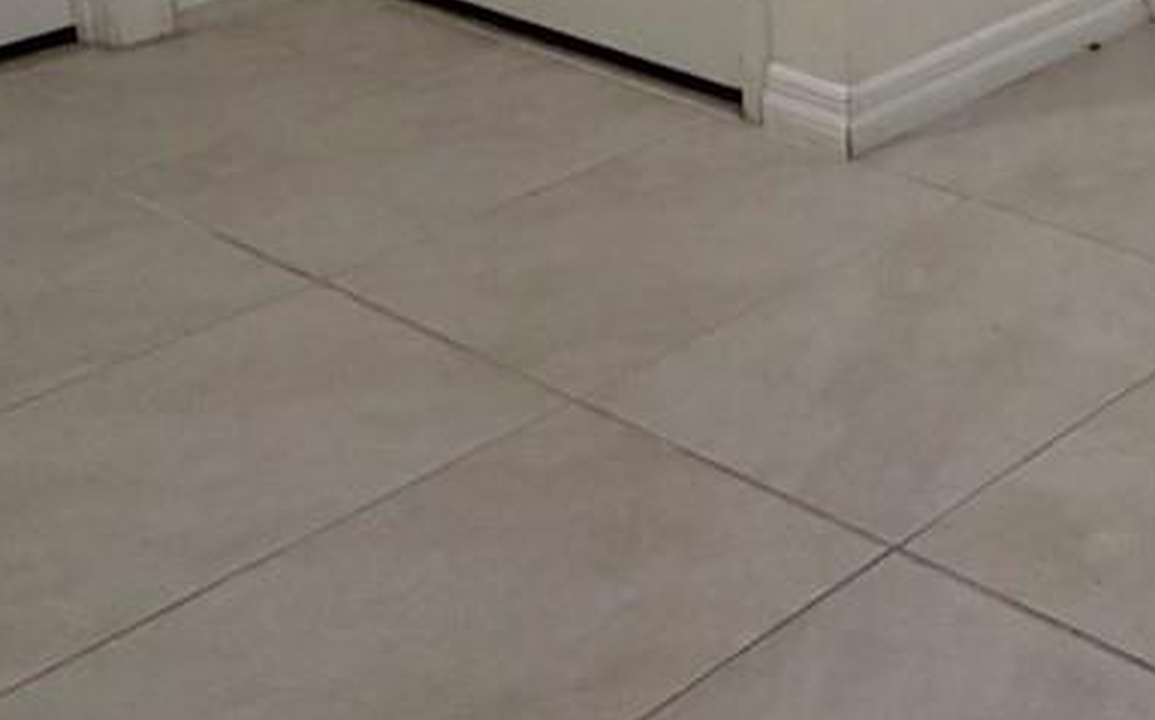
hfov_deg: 24.4
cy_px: -479
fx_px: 1951
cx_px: 1800
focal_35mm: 62
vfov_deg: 17.8
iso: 200
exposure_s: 1/120
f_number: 2.2
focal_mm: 2.22
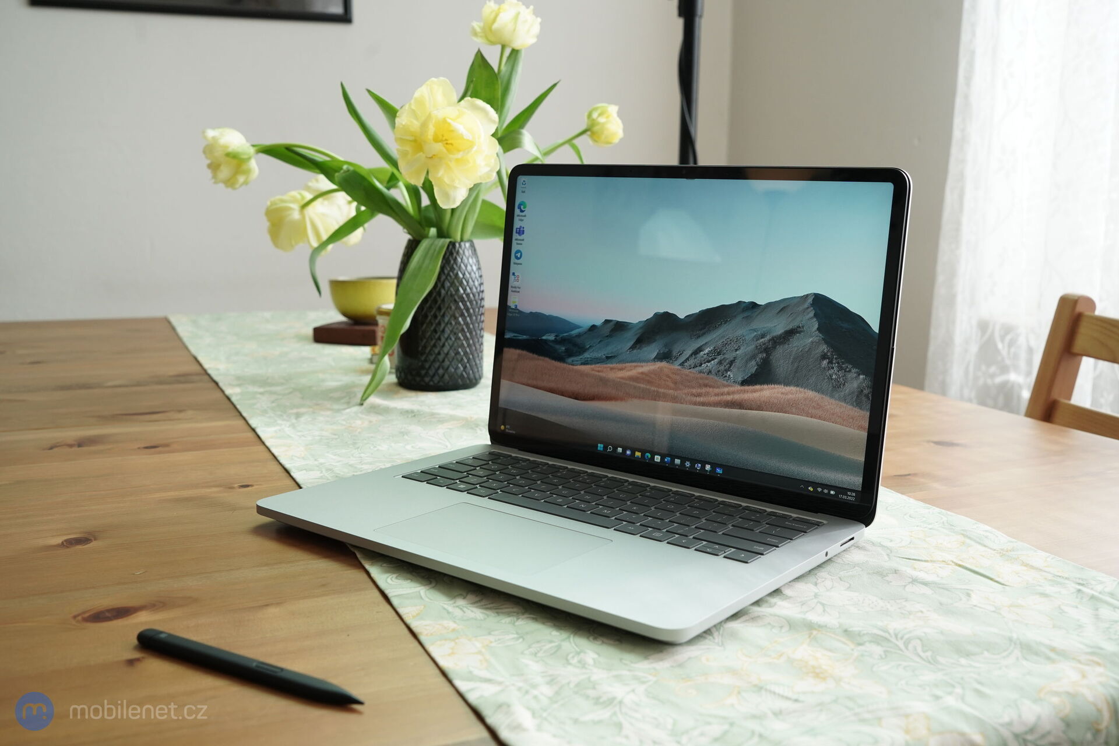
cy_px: 373
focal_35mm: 35
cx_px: 560
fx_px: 1088
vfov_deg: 37.9
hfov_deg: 54.4
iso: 1250
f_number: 7.1
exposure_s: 1/160
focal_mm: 35
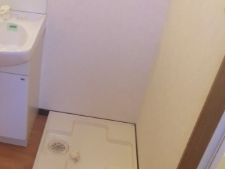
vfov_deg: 30.8
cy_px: 103
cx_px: 46
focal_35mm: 47
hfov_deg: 38.9
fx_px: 305
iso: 500
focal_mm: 4.3
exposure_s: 1/60
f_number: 3.2
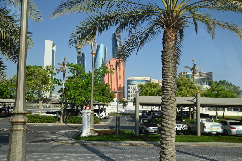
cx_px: 121
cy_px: 80
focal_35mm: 36
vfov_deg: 36.8
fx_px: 242
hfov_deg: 53.1
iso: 200
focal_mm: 24
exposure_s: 1/250
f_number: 4.5
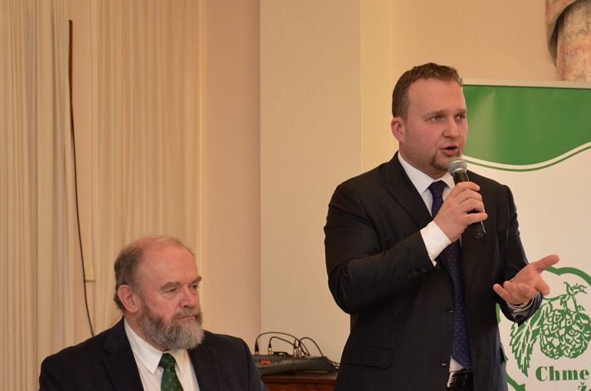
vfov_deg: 11.5
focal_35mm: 119
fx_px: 1944
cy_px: 276
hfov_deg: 17.3
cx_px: 379
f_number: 5.6
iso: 1250
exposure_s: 1/60
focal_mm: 55
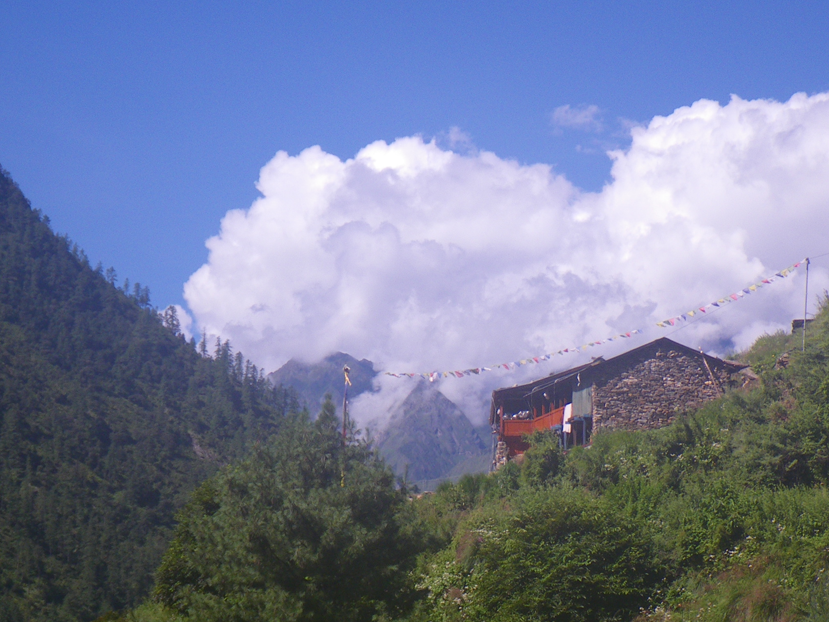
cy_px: 484
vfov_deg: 13.2
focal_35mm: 112
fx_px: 2683
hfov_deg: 17.6
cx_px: 498
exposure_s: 1/250
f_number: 5.5
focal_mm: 11.1
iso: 50
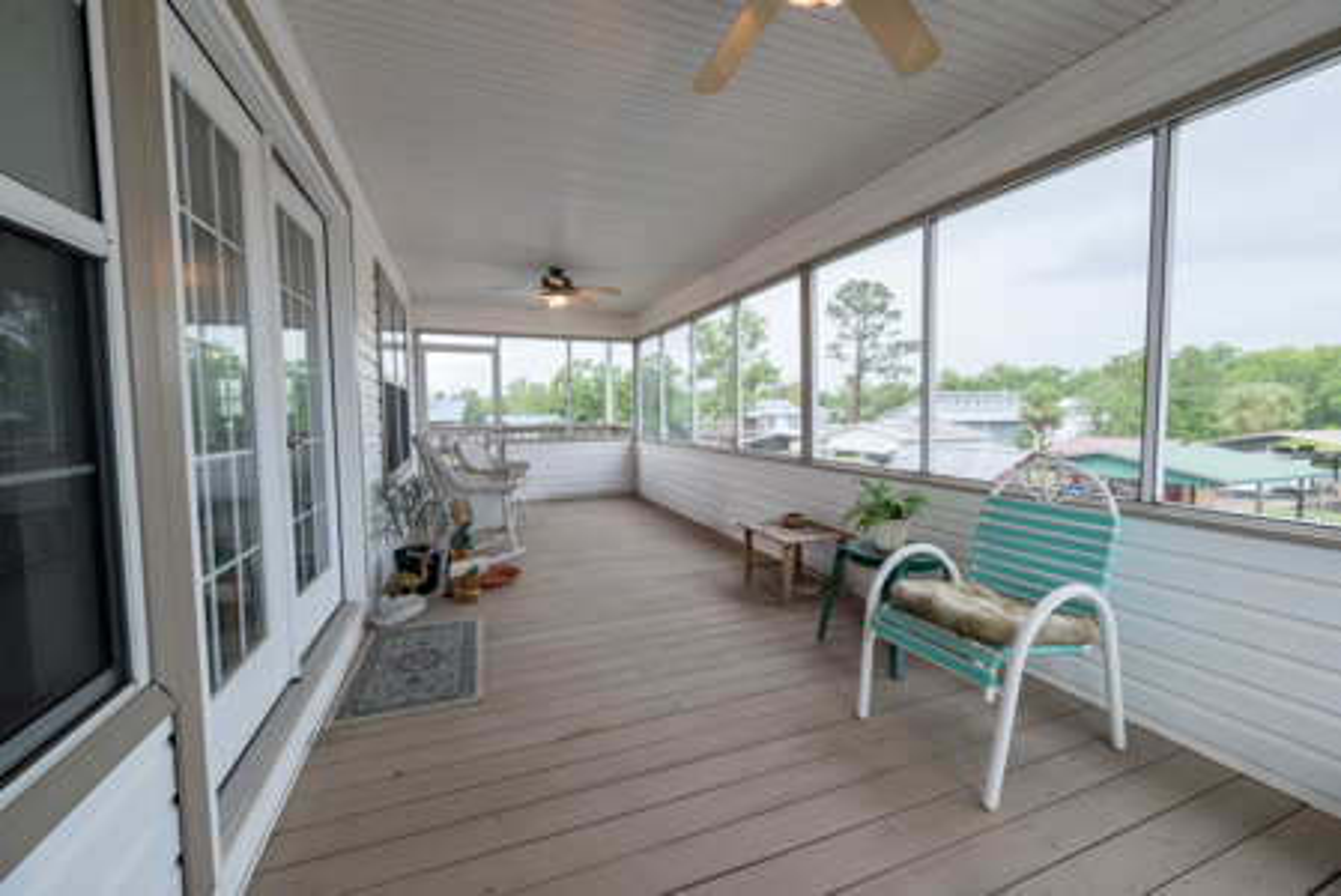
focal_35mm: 14
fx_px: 522
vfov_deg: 81.3
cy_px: 448
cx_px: 670
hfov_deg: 104.2
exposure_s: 1/640
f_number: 8
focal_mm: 14
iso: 400
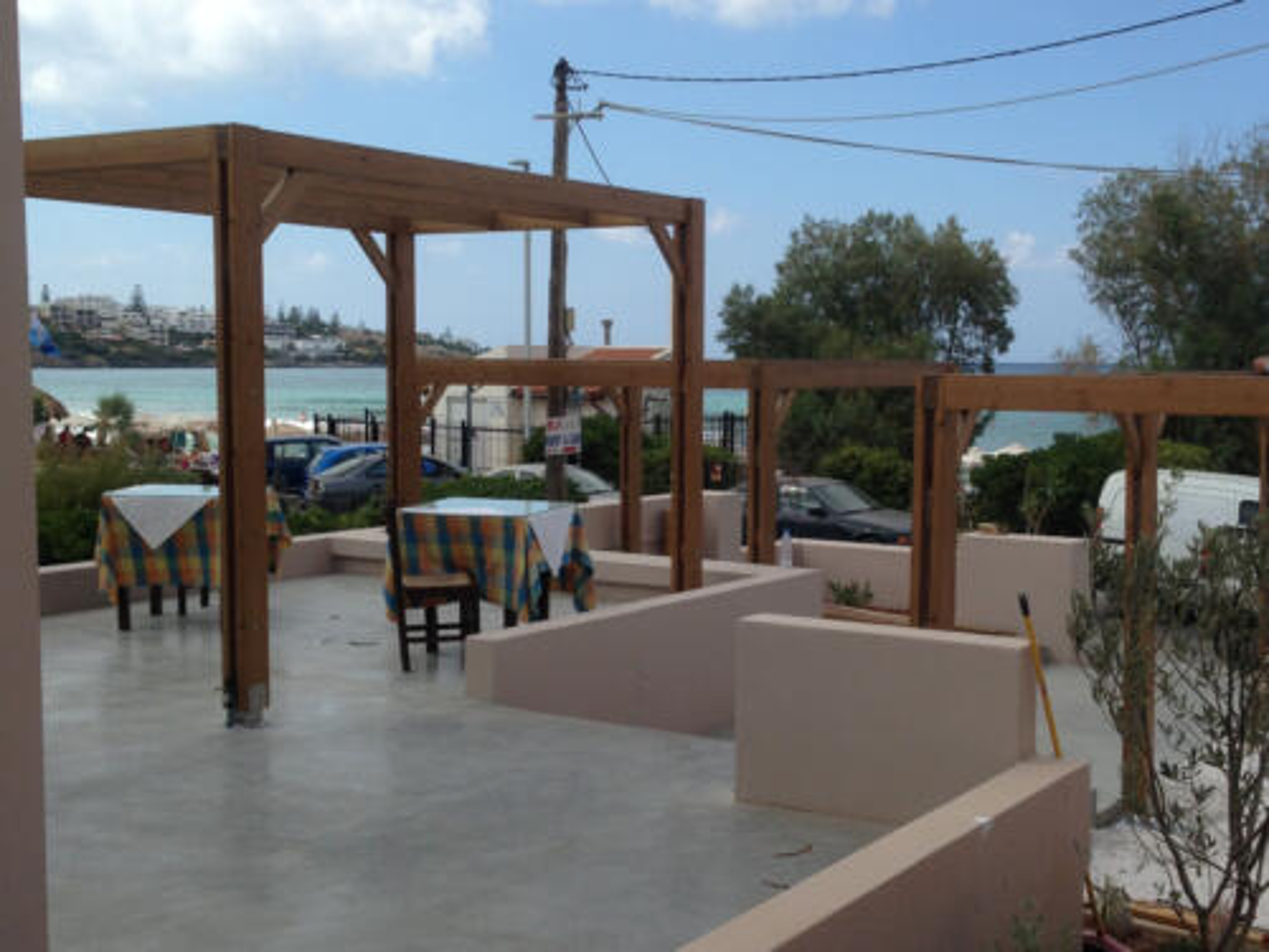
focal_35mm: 33
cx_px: 634
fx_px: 1210
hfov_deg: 55.4
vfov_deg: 42.9
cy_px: 476
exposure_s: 1/1466
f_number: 2.4
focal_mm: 4.12
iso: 50
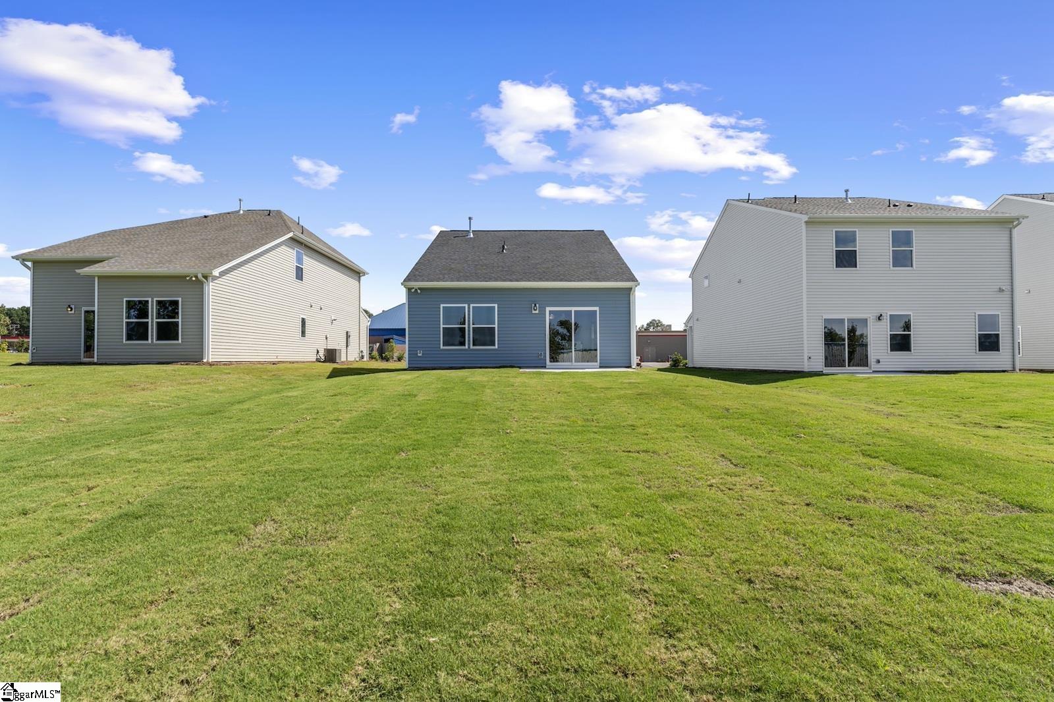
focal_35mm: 16
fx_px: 480
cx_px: 527
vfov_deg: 72.4
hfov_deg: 95.3
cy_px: 351
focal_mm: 16.4
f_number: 6.3
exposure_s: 1/500
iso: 100
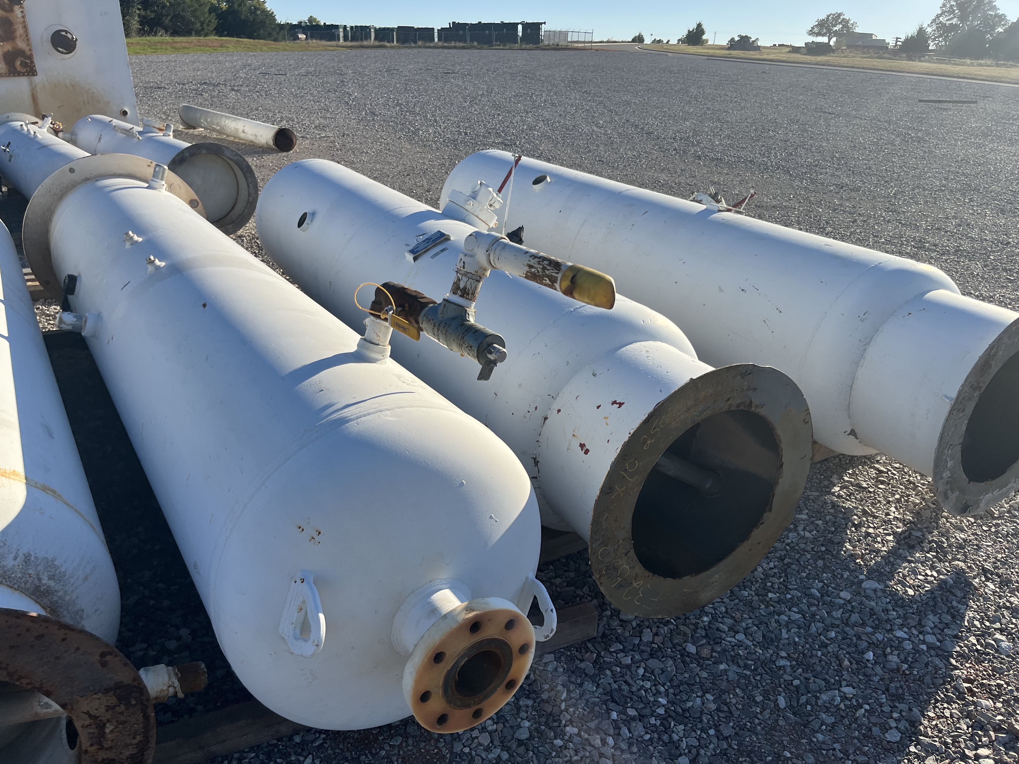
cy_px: 382
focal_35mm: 26
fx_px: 765
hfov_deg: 67.3
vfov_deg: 53.1
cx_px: 510
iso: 50
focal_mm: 5.1
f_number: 1.6
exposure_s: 1/2755
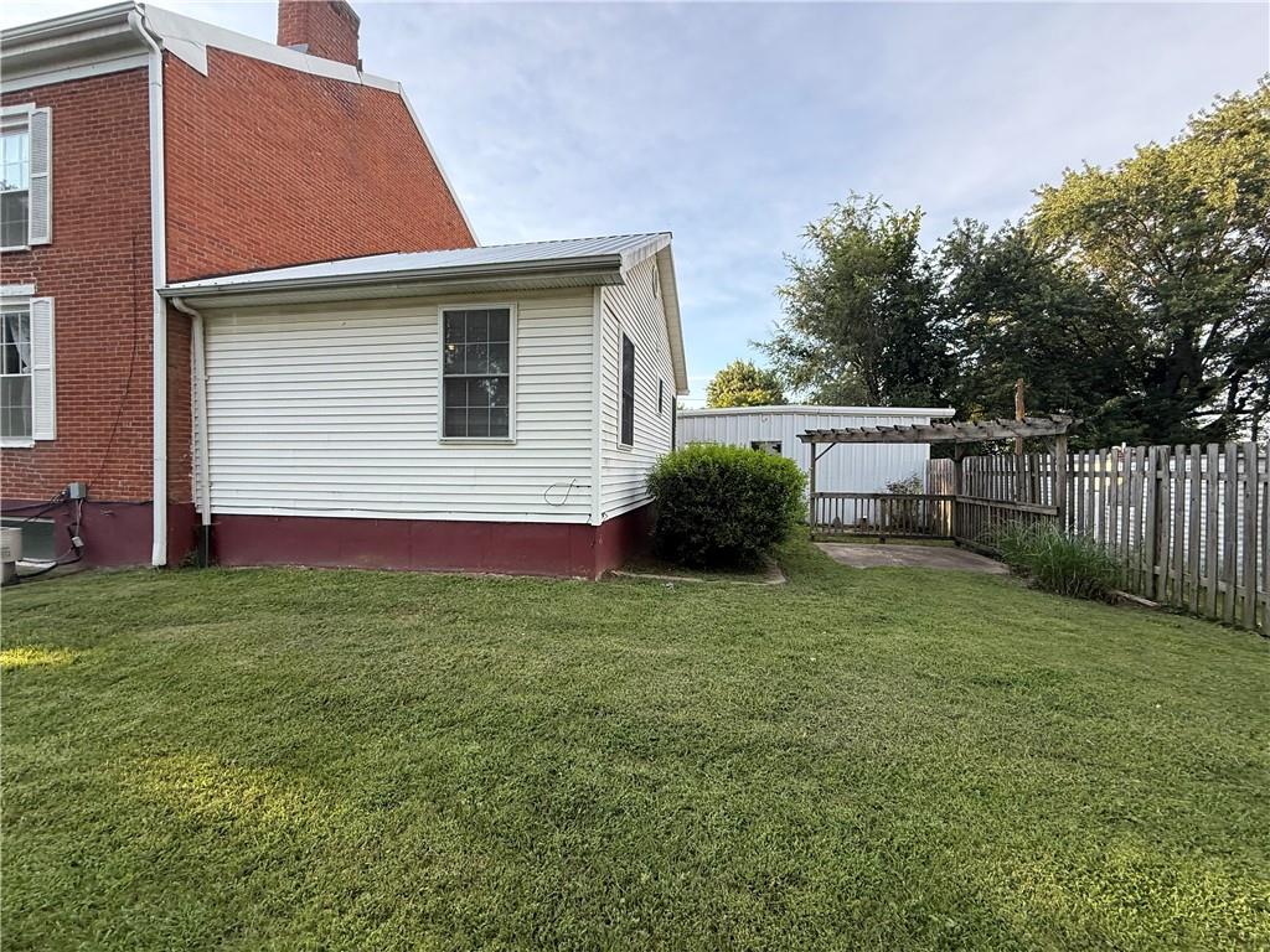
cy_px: 476
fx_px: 514
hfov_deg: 102.1
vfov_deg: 85.7
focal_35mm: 14
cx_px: 635
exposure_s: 1/390
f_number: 2.2
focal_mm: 2.22
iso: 64
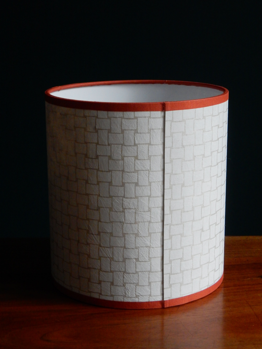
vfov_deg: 27.4
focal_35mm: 71
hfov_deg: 20.7
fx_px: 717
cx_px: 131
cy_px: 174
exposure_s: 1/40
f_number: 4.8
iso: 720
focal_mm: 12.6
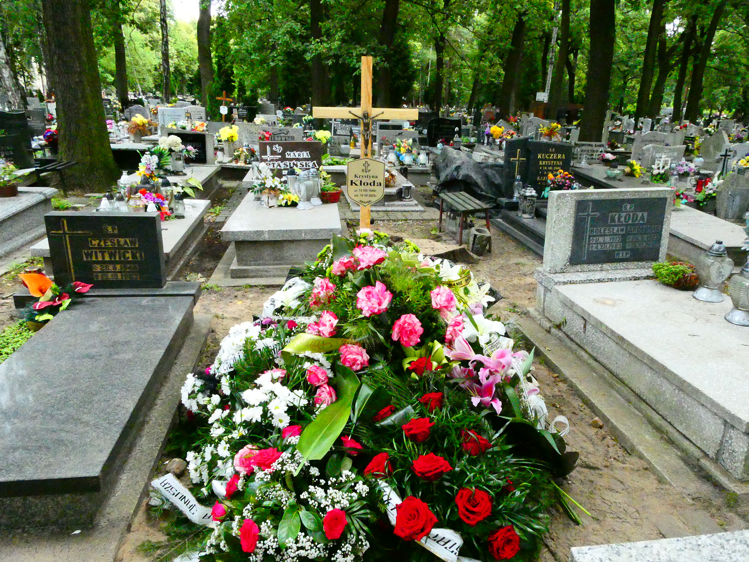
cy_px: 281
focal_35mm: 24
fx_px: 519
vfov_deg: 56.8
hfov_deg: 71.6
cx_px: 374
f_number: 5.6
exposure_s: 1/320
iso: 1600
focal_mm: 4.3
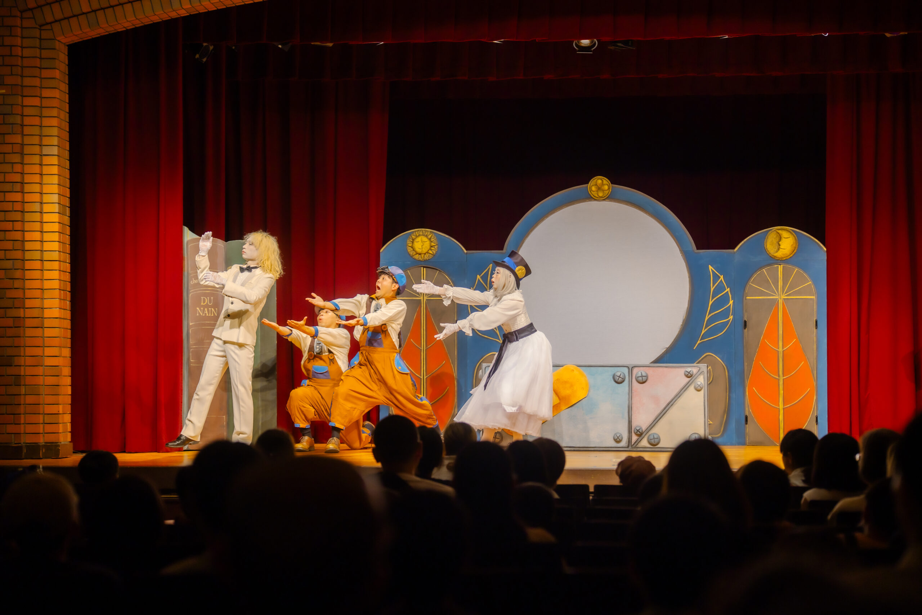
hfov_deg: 36.9
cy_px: 308
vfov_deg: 25.1
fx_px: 1383
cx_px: 461
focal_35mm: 54
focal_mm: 54
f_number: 2
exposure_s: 1/250
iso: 250
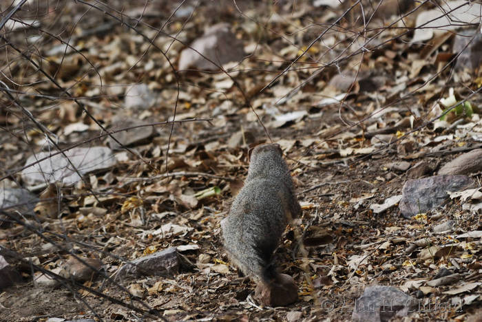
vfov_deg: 2.3
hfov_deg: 3.4
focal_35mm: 600
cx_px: 241
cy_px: 161
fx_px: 8040
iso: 640
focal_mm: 400
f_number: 5.6
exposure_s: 1/400
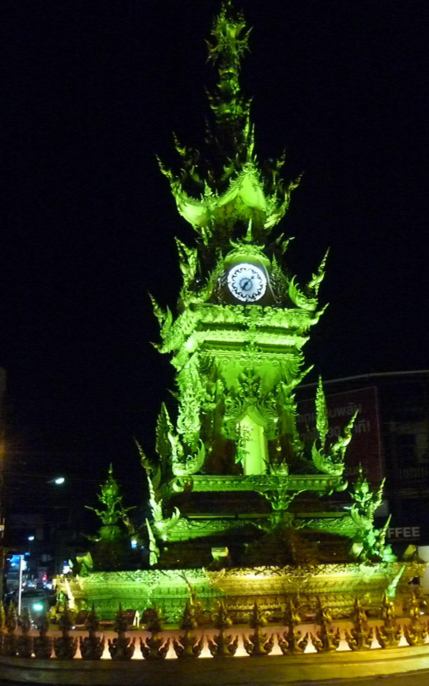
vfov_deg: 46.2
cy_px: 339
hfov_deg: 29.8
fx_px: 804
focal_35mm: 43
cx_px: 260
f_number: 3.9
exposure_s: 1/30
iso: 2000
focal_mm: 6.7
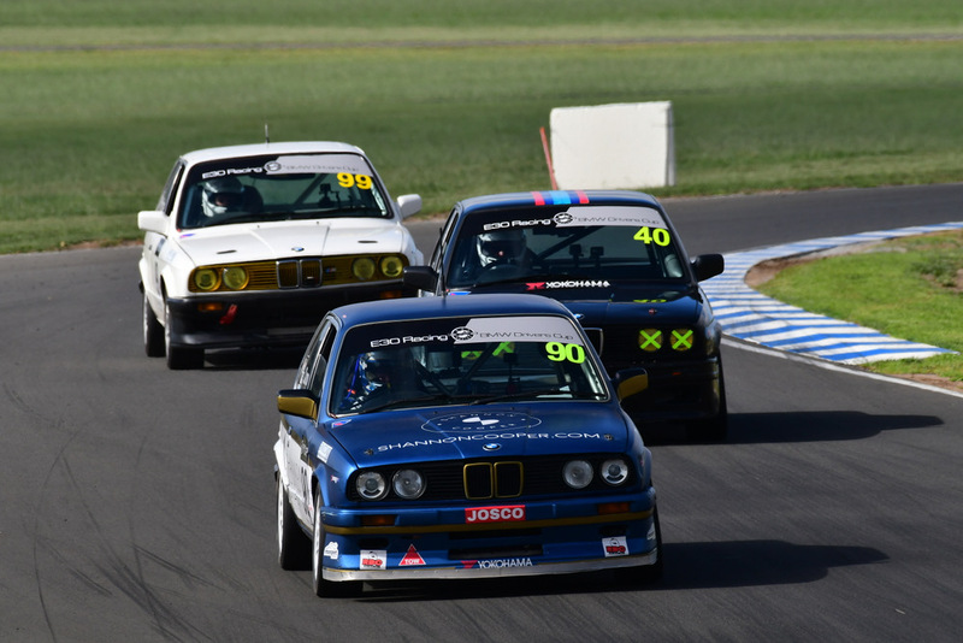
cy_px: 322
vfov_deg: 1.8
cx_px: 482
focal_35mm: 750
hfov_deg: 2.7
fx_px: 20069
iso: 400
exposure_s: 1/640
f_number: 11
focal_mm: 500
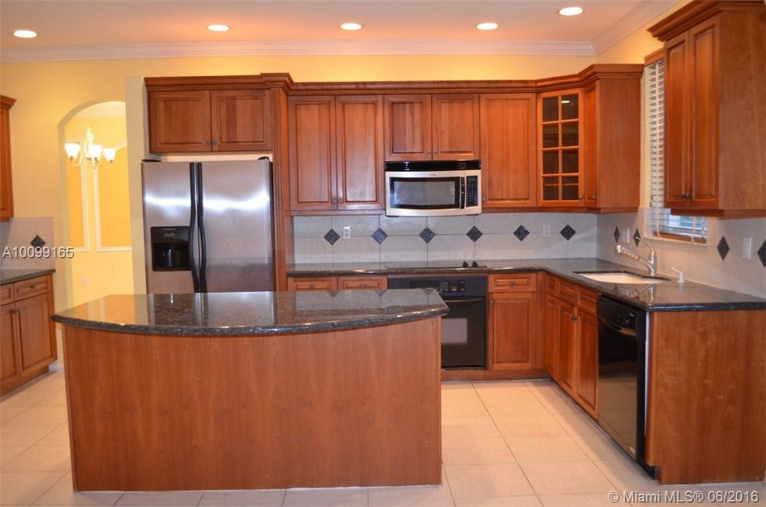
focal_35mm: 30
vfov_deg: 43.4
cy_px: 254
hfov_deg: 62.1
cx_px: 383
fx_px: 637
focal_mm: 20
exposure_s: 1/60
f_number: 3.8
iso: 1400
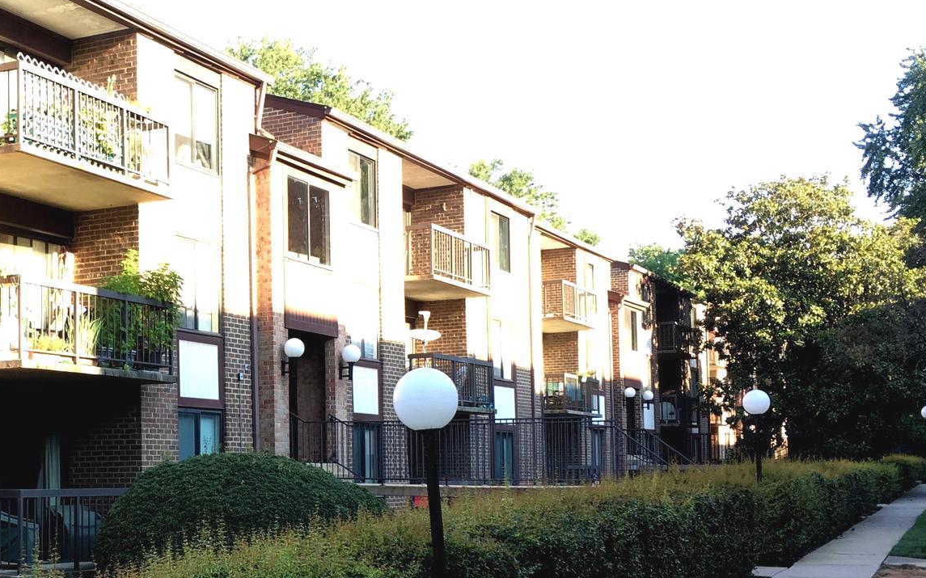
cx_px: 171
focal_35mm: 55
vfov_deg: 23.4
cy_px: 392
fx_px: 1388
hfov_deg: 35.6
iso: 25
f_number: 2.2
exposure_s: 1/120
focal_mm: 4.15
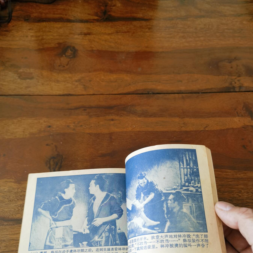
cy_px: 164
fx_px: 265
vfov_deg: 50.4
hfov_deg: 51.1
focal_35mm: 32
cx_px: 126
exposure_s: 1/120
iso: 125
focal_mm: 6.67
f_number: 1.9
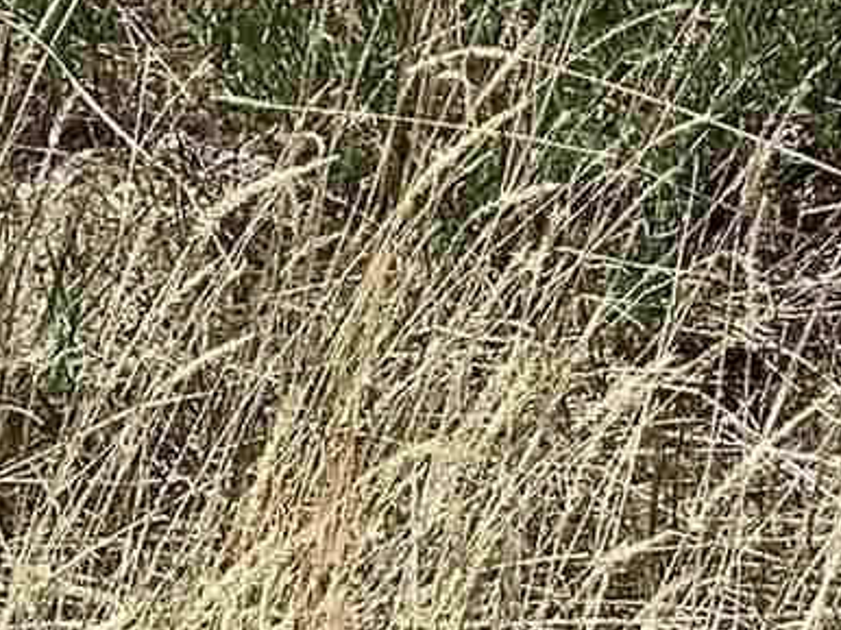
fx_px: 5026
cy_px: -933
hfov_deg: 8.9
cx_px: 1826
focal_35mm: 207
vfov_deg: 6.8
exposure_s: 1/3846
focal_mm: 4.25
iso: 32
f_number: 1.8
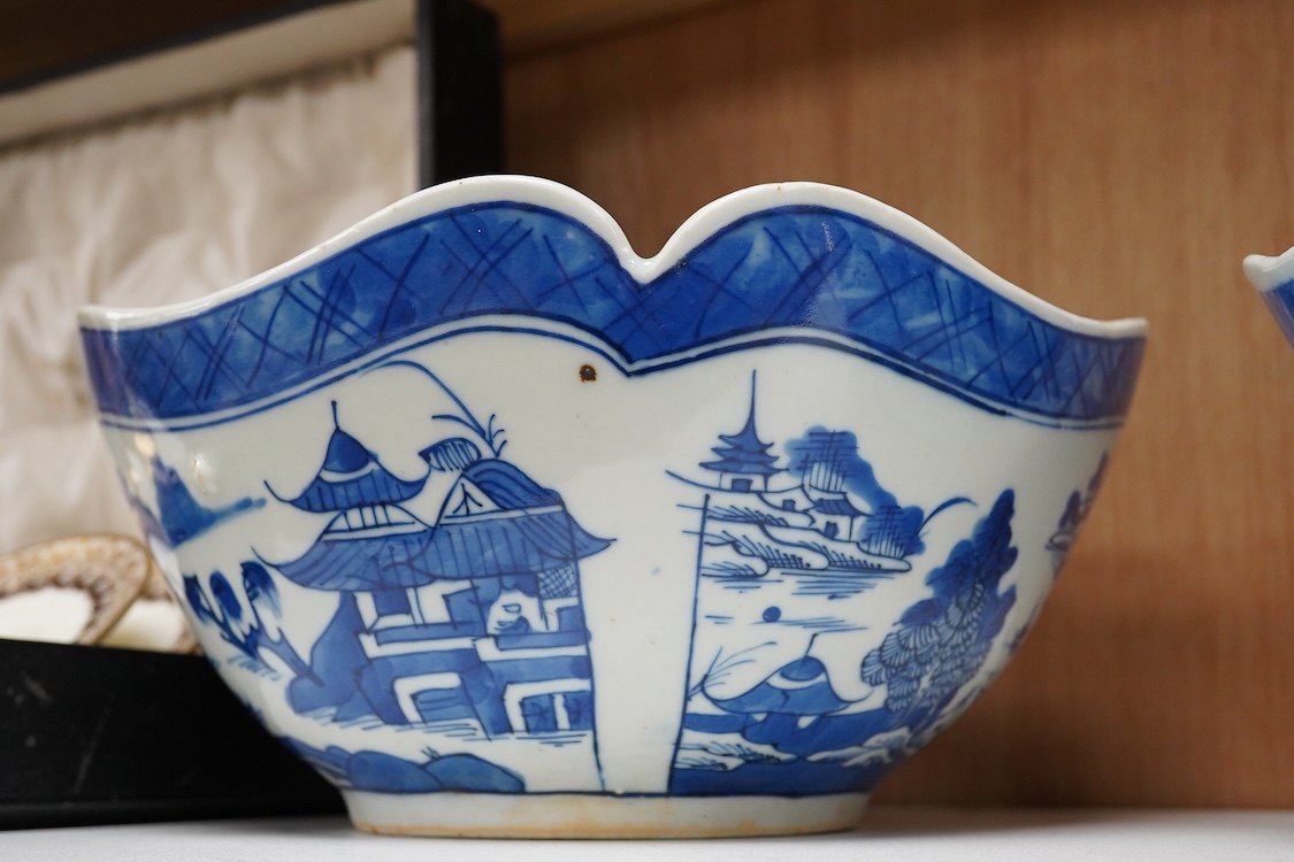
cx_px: 647
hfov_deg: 43.6
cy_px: 431
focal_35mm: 45
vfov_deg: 29.9
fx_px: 1617
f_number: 10
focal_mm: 30
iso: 2500
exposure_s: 1/160
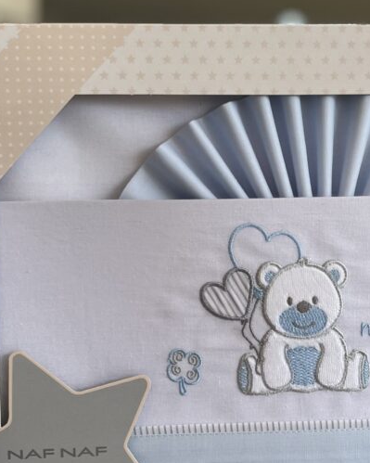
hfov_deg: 25.0
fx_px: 822
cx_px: 296
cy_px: 256
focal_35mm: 60
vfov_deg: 31.4
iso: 50
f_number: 1.5
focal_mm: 5.7
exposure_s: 1/1079
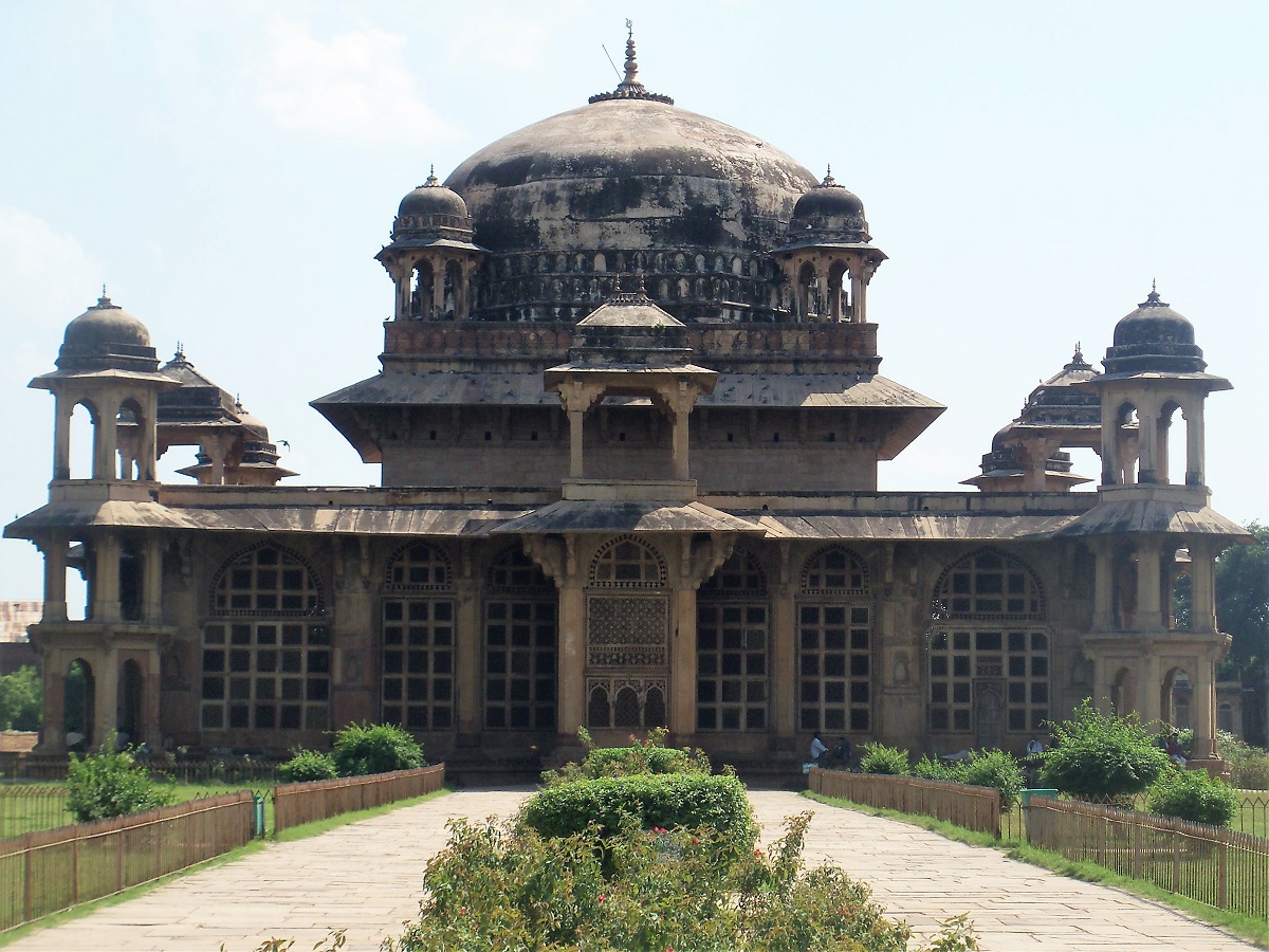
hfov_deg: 24.4
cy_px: 476
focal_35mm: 80
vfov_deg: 18.4
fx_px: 2933
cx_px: 634
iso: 80
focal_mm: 14.2
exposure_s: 1/400
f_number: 4.9
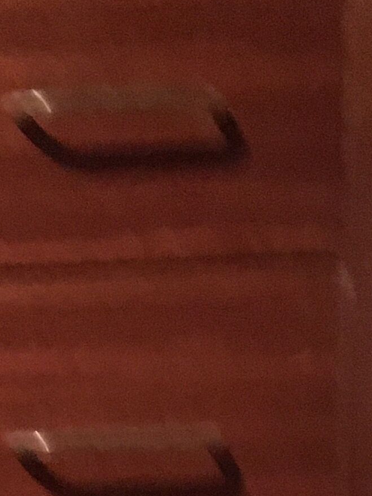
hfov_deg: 10.2
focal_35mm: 133
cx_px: -393
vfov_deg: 13.7
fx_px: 1906
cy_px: 798
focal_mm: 4.15
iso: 640
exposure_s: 1/17
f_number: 2.2
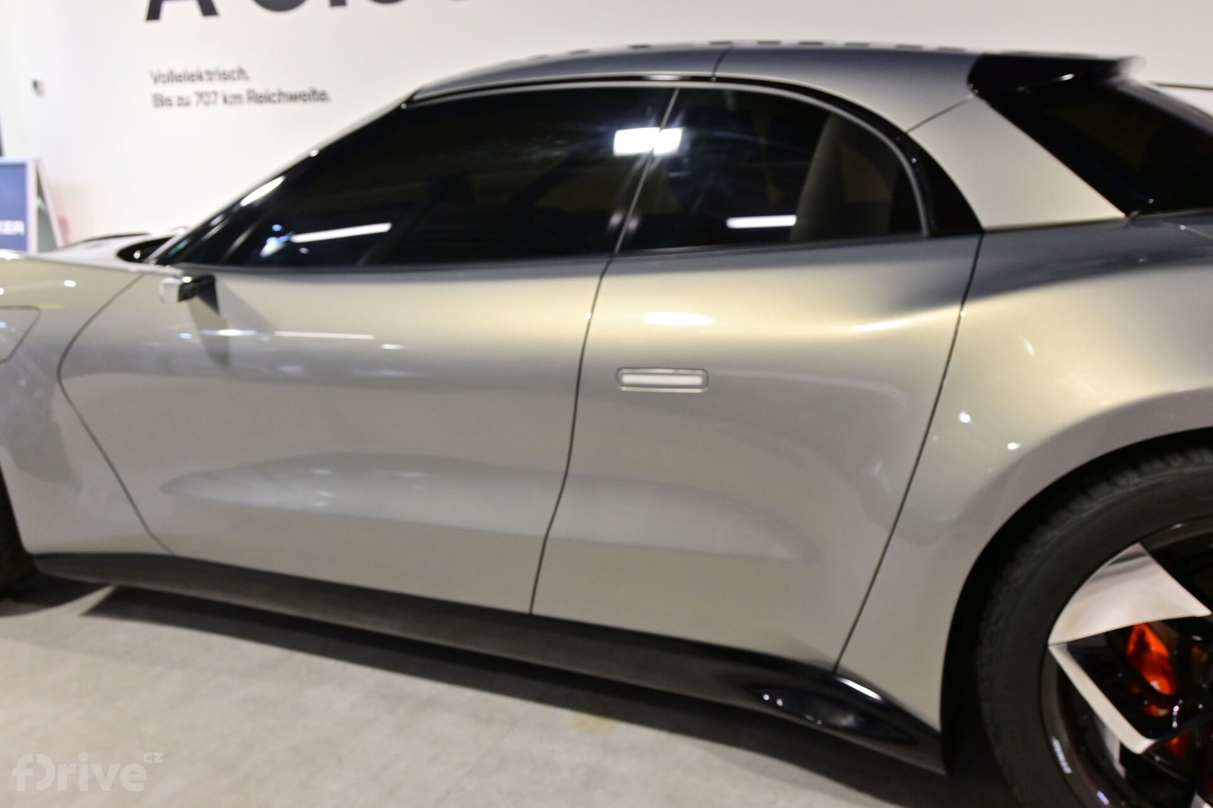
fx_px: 1087
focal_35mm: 32
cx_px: 606
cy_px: 404
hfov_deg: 58.3
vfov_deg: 40.8
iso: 800
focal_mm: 21.5
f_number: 5.6
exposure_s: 1/50
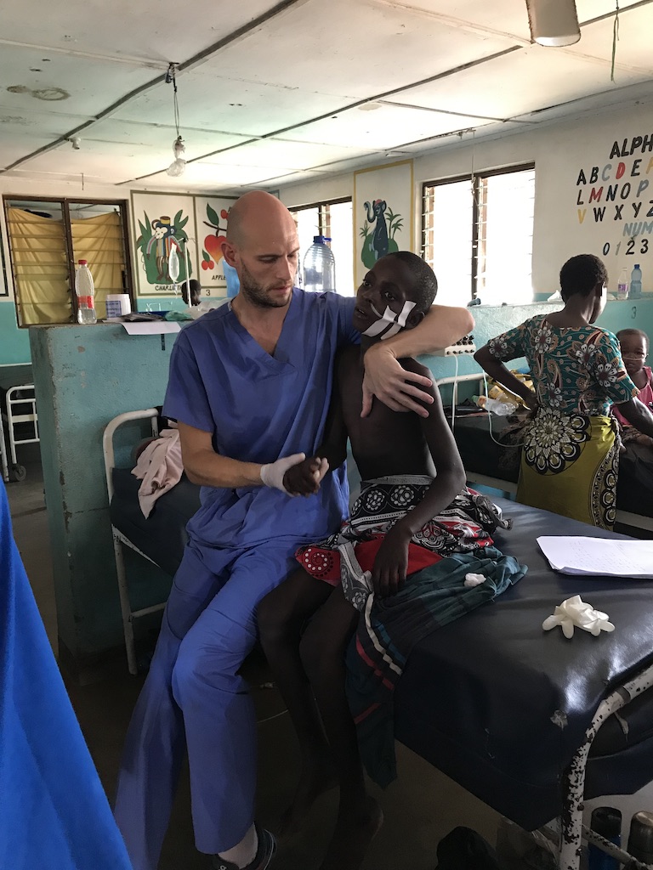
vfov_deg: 63.4
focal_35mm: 28
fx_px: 704
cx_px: 326
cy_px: 435
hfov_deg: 49.7
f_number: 1.8
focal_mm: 3.99
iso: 100
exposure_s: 1/17
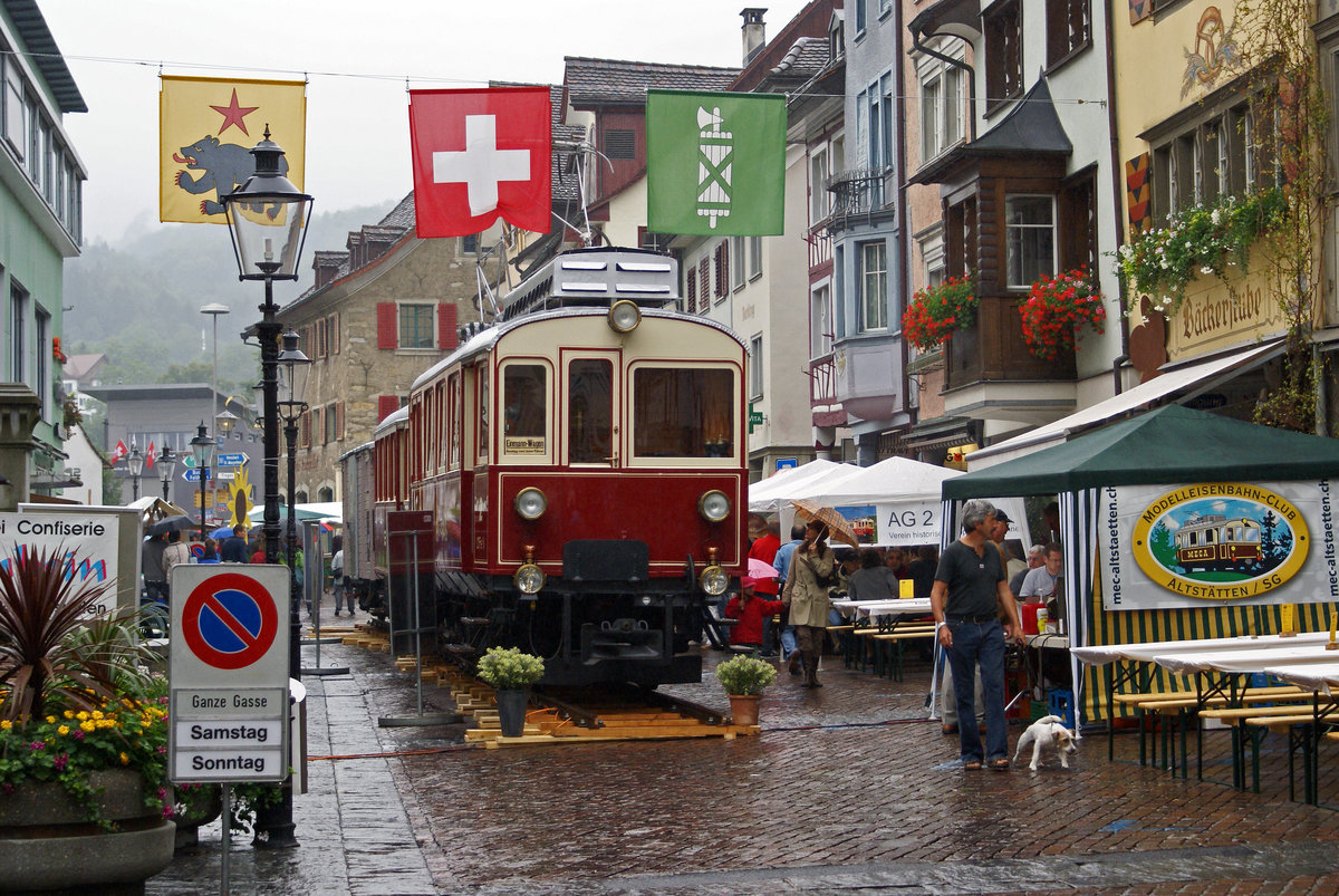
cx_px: 670
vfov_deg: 18.2
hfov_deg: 27.0
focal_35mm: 75
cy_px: 448
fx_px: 2793
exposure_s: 1/320
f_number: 5.6
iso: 400
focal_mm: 50
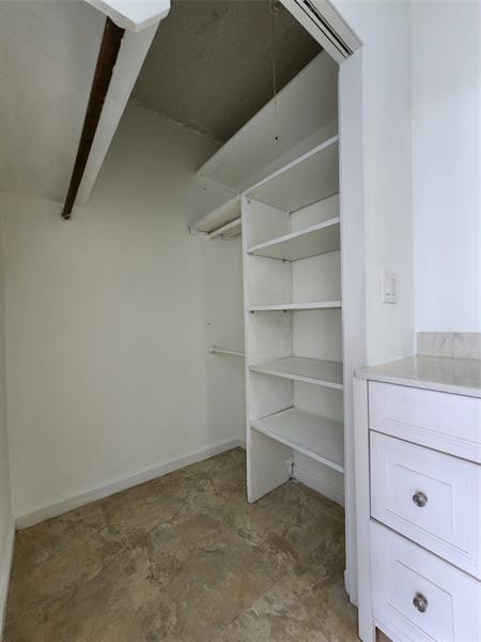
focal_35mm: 13
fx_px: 241
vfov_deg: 106.2
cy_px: 321
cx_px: 240
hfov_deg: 89.9
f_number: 2.2
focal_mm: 2.2
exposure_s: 1/30
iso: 320
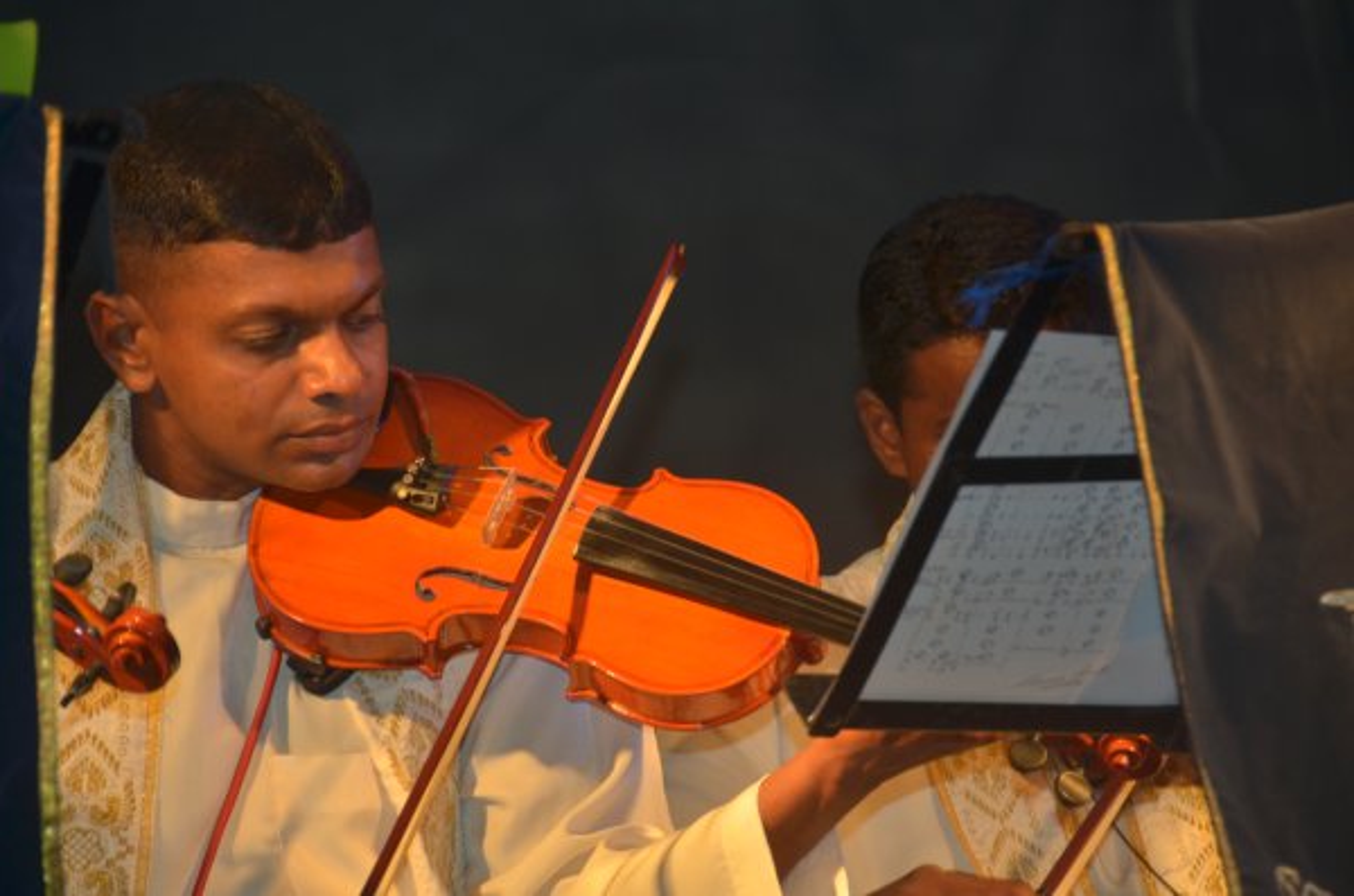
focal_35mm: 300
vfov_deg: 4.6
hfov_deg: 6.9
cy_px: 448
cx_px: 677
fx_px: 11256
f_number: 5.6
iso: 320
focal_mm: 200
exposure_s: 1/80
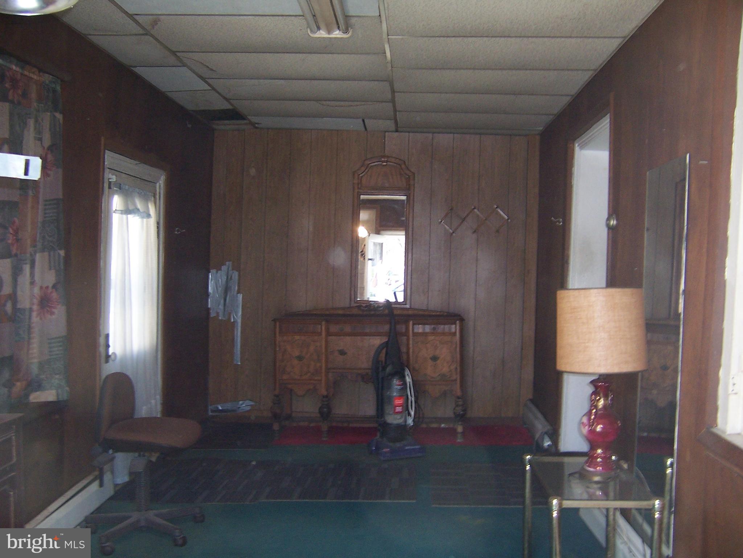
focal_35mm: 33
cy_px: 279
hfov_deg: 55.4
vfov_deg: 42.9
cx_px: 372
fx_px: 708
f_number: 2.8
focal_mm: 5.5
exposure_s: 1/60
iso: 140
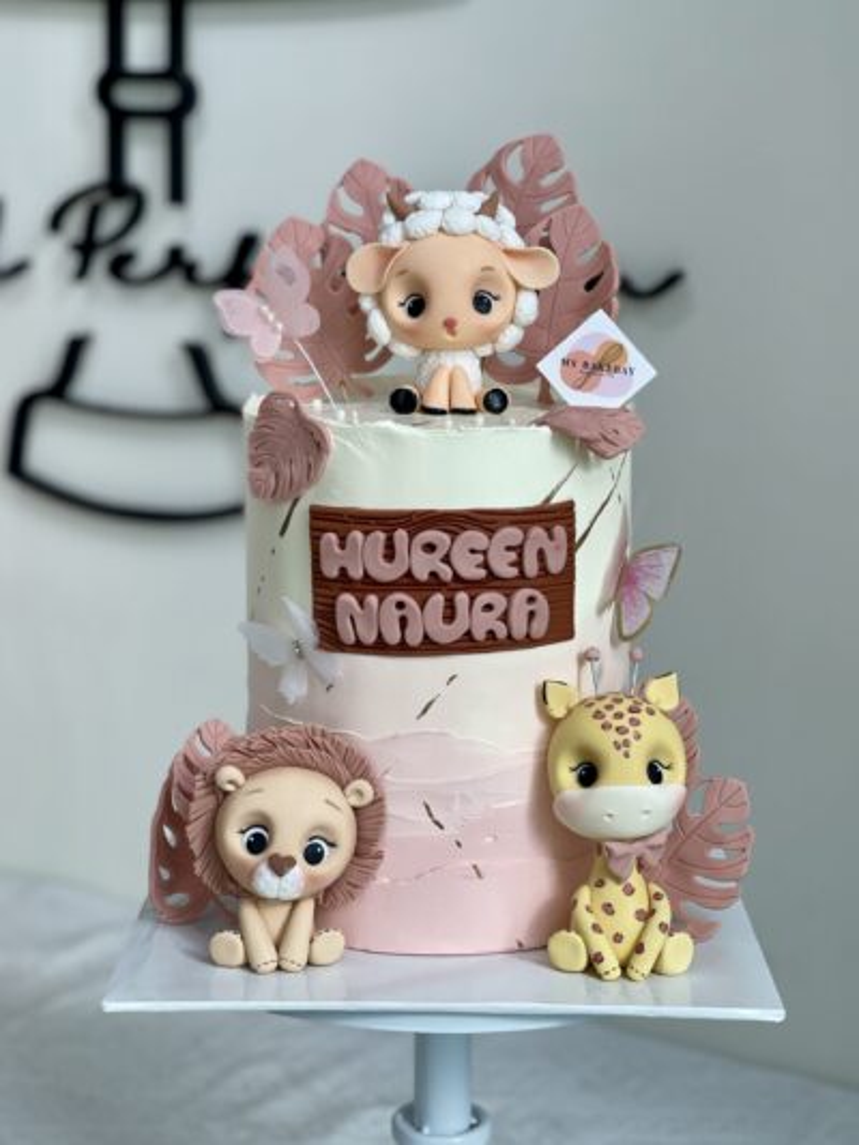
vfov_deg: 30.3
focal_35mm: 64
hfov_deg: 22.9
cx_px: 430
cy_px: 572
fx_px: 2117
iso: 20
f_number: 2.2
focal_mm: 7.5
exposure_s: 1/103
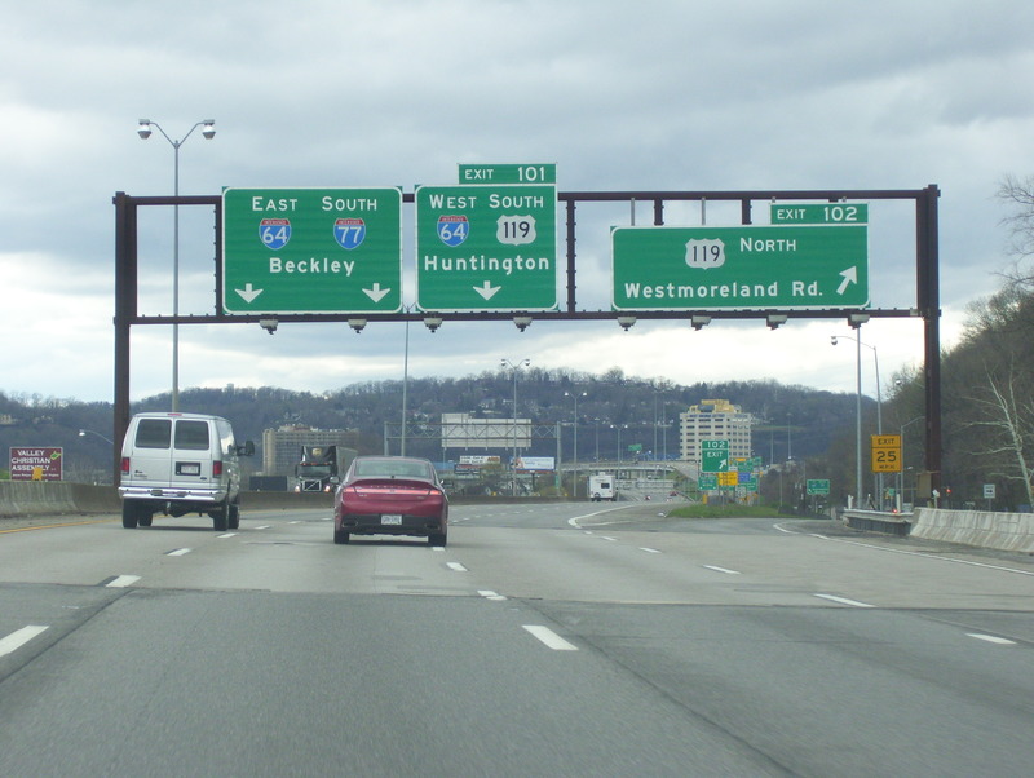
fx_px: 3230
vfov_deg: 13.7
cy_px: 389
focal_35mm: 108
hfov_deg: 18.2
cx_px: 517
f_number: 4.6
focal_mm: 18
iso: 160
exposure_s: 1/250
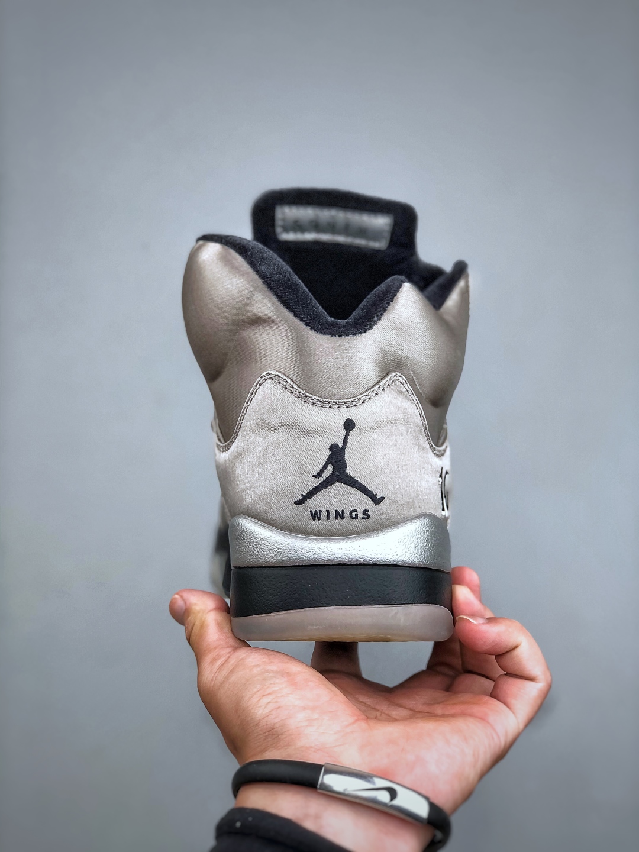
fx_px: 1403
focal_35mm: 57
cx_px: 320
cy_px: 426
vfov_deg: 33.8
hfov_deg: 25.7
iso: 25
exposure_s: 1/50
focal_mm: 6.6
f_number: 2.8
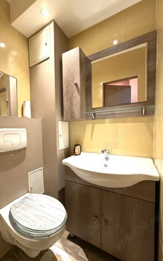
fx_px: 114
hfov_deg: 70.4
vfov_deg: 97.8
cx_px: 63
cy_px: 136
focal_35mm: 16
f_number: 2.2
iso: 250
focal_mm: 2.22
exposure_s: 1/50
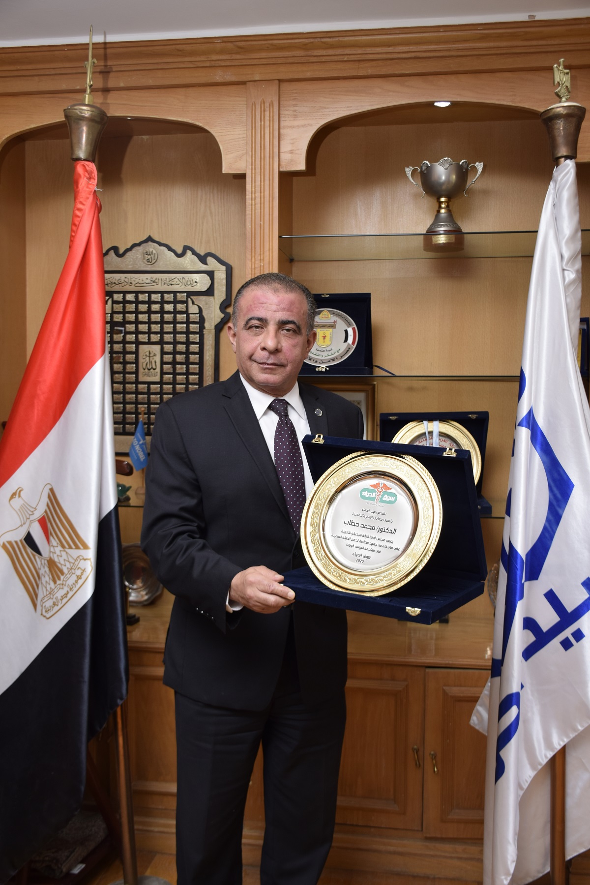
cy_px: 442
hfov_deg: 36.9
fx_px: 885
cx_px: 295
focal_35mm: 36
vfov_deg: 53.1
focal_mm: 24
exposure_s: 1/160
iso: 250
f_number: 3.8
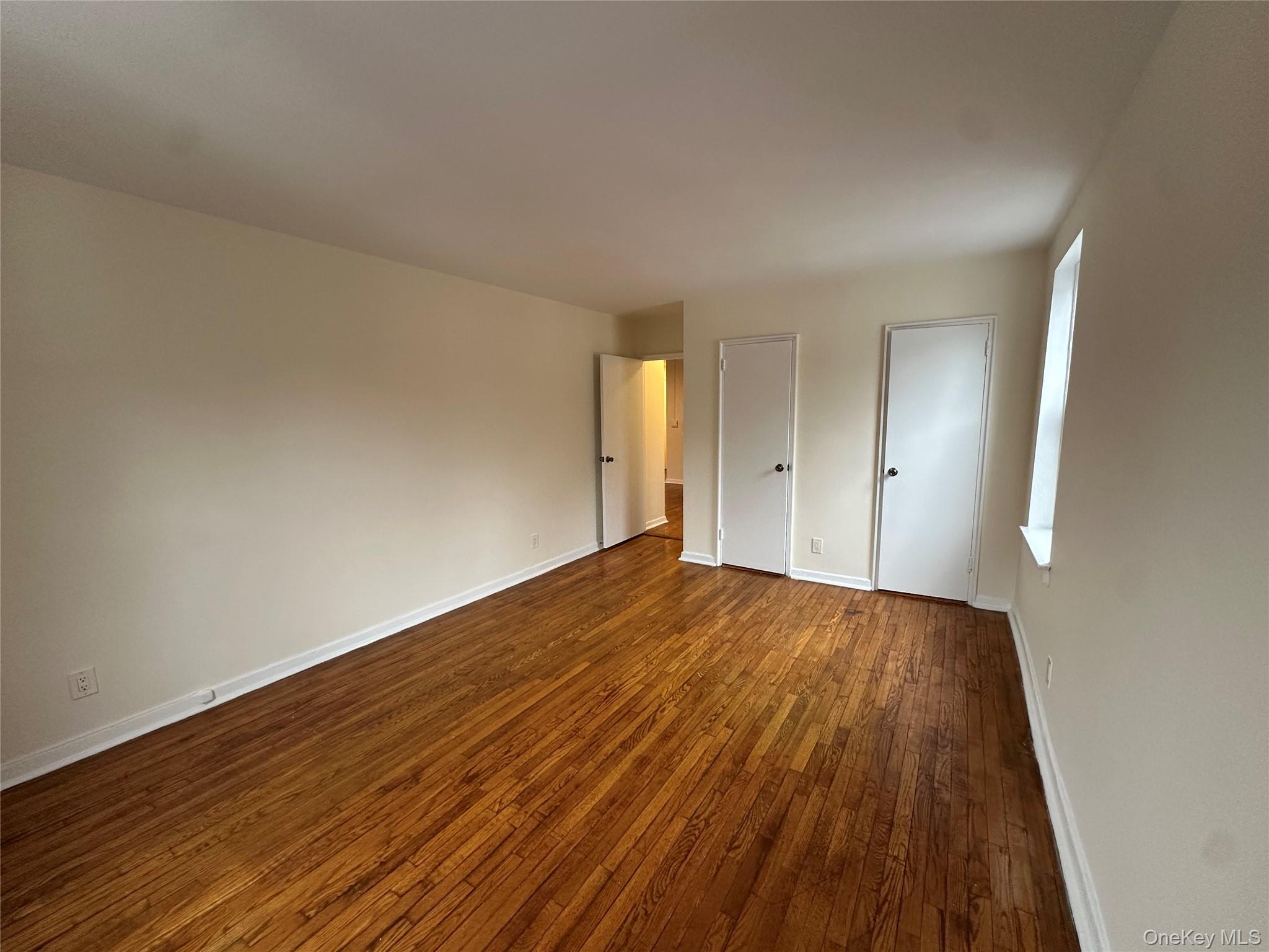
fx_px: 513
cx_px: 634
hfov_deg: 102.1
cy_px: 476
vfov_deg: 85.7
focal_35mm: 14
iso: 200
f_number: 2.2
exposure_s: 1/120
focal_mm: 2.22
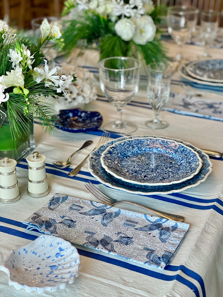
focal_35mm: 64
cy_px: 148
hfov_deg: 22.9
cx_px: 112
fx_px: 550
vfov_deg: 30.3
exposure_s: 1/120
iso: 250
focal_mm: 7.5
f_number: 2.2
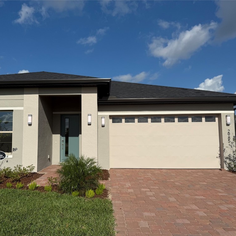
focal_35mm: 29
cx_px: 94
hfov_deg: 55.2
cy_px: 121
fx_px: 224
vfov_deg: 55.6
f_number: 1.78
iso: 64
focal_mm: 6.76
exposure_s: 1/14286
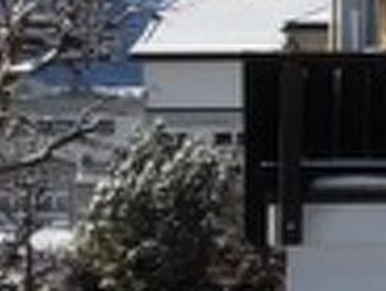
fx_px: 2244
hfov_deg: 8.0
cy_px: 83
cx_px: 1271
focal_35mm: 201
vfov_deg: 7.4
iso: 25
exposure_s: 1/2857
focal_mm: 3.99
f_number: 1.8
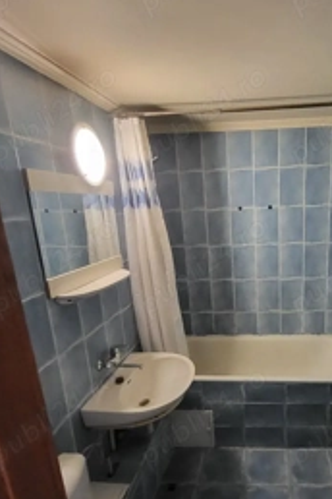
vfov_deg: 80.6
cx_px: 241
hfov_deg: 57.1
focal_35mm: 21
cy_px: 290
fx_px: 290
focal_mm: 1.74
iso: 640
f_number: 2.2
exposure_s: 1/25.1
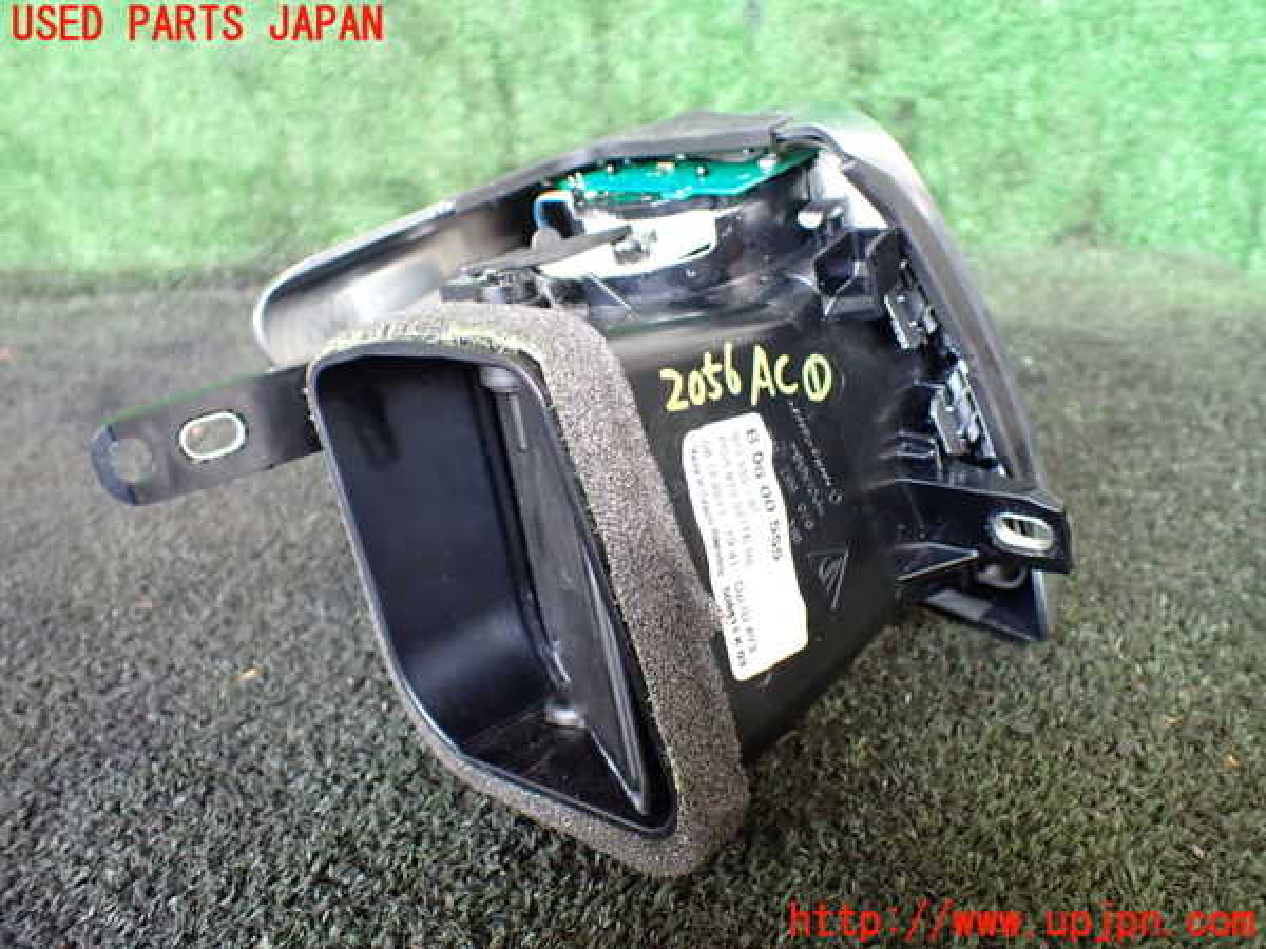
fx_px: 1097
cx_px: 633
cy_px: 474
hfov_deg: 60.0
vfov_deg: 46.8
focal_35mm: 30
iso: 800
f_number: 2.3
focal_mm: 5.4
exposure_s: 1/100
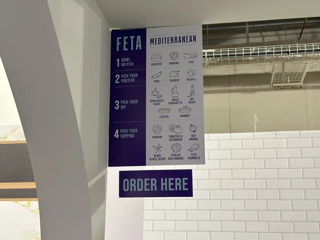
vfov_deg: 30.3
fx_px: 444
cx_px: 160
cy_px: 120
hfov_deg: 39.7
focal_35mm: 48
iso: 250
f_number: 1.78
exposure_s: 1/60
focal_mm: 6.86
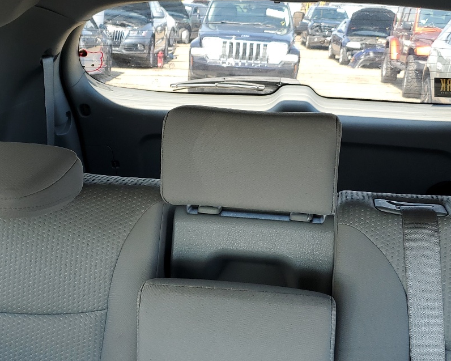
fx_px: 681
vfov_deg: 29.6
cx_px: 206
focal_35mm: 51
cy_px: 147
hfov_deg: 36.6
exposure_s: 1/135
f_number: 1.5
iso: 50
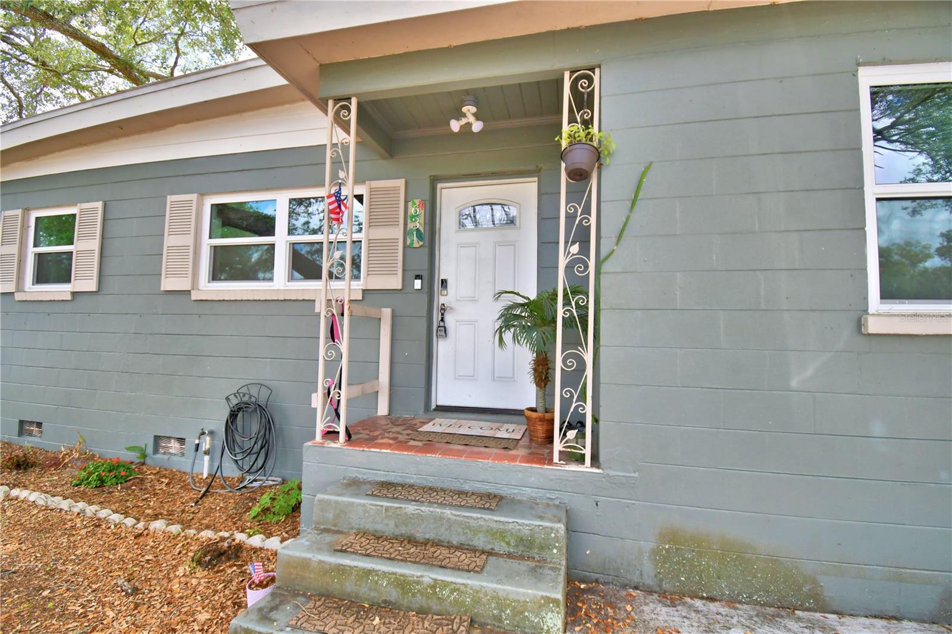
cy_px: 317
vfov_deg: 77.3
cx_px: 476
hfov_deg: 100.4
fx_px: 397
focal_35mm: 15
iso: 200
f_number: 4.5
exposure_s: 1/250
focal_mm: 10
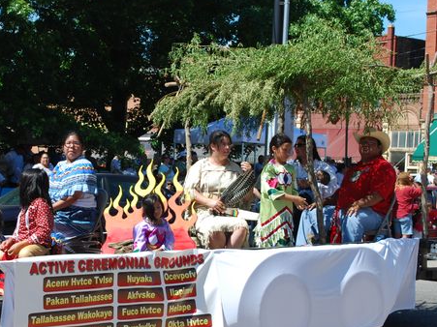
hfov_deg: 23.8
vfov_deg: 18.0
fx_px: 1035
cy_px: 187
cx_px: 152
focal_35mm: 82
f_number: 6.3
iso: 100
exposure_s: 1/160
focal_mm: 32
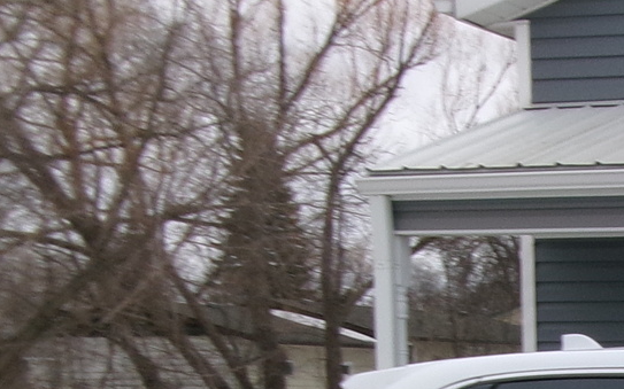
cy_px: 596
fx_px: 1904
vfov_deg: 11.2
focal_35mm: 112
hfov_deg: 16.5
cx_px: 1004
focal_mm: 5.1
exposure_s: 1/38
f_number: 10.8
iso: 100
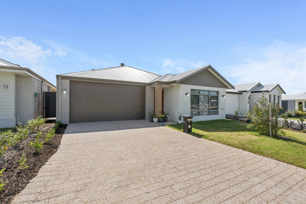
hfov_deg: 96.7
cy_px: 102
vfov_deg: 73.8
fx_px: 136
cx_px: 153
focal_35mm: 16
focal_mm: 16
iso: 200
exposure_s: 1/1000
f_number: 8
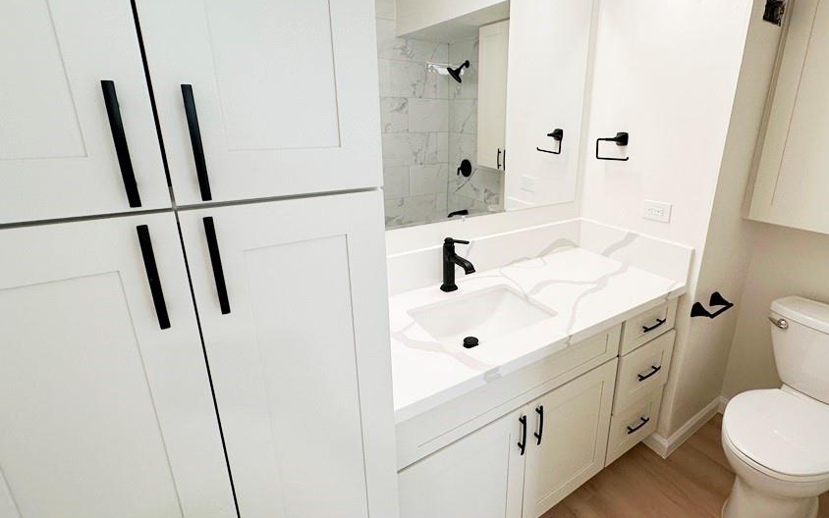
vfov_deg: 64.9
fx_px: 407
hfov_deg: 90.5
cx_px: 471
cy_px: 232
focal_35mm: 18
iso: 125
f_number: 2.2
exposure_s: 1/120
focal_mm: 2.22
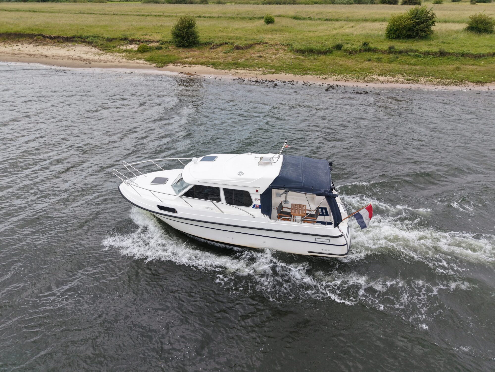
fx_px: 343
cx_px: 248
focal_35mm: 24
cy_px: 186
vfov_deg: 56.8
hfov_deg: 71.6
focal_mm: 8.67
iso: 170
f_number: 1.8
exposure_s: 1/250
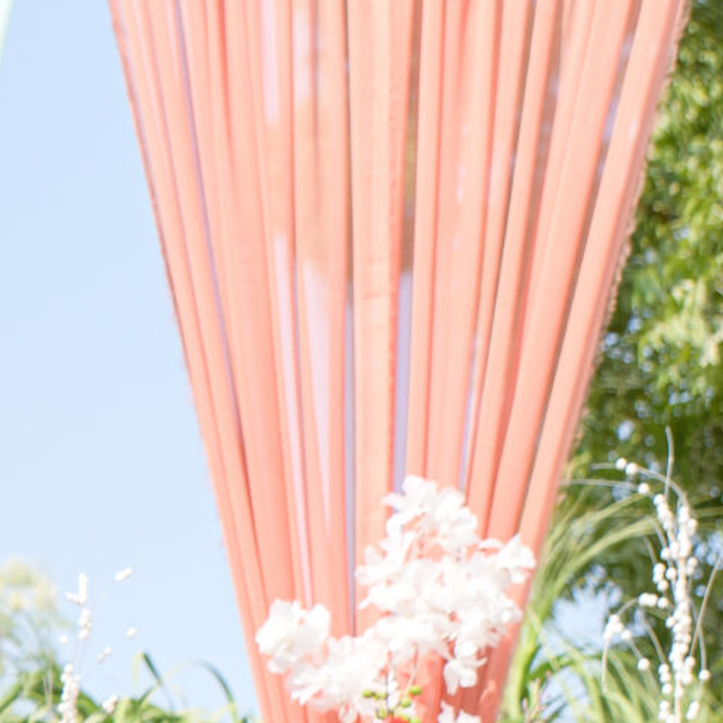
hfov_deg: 9.6
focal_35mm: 178
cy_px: 1532
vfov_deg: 9.1
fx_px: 4206
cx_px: -295
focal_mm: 40
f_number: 4
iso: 100
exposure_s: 1/800
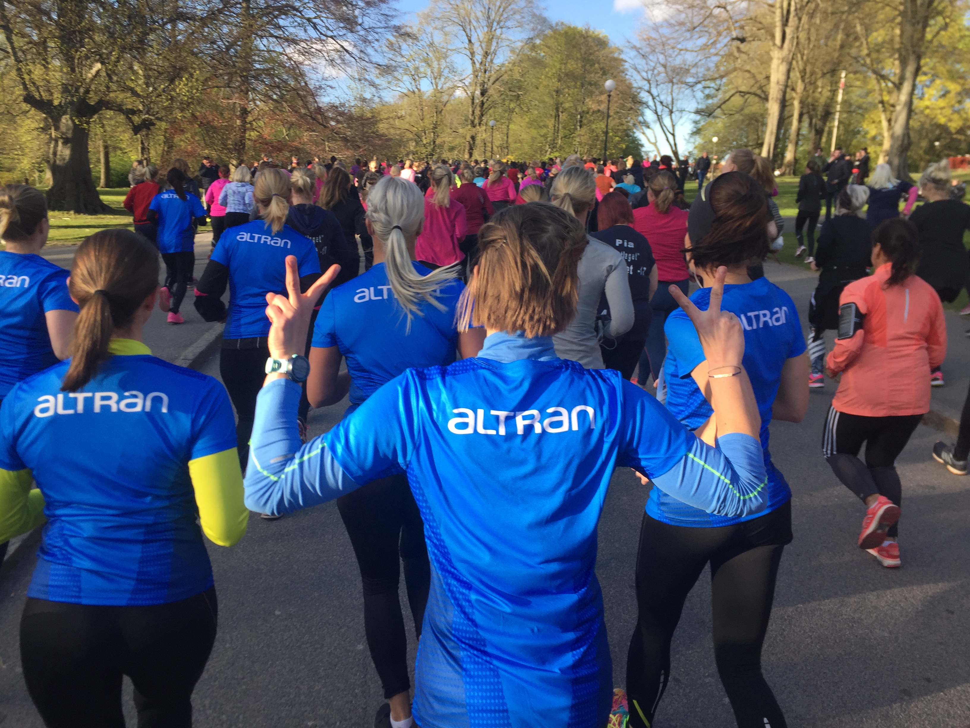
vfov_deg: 48.2
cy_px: 364
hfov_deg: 61.7
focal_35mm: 29
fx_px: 813
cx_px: 485
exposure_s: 1/542
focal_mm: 4.15
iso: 32
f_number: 2.2
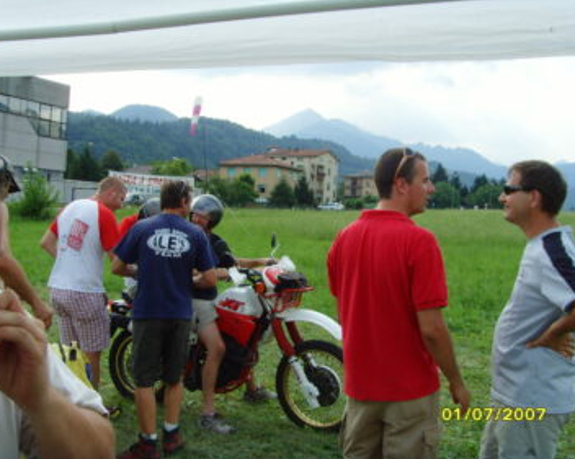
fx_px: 697
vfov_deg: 36.4
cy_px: 230
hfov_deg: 44.8
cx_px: 287
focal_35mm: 41
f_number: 6.3
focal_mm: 6.6
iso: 80
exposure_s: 1/125
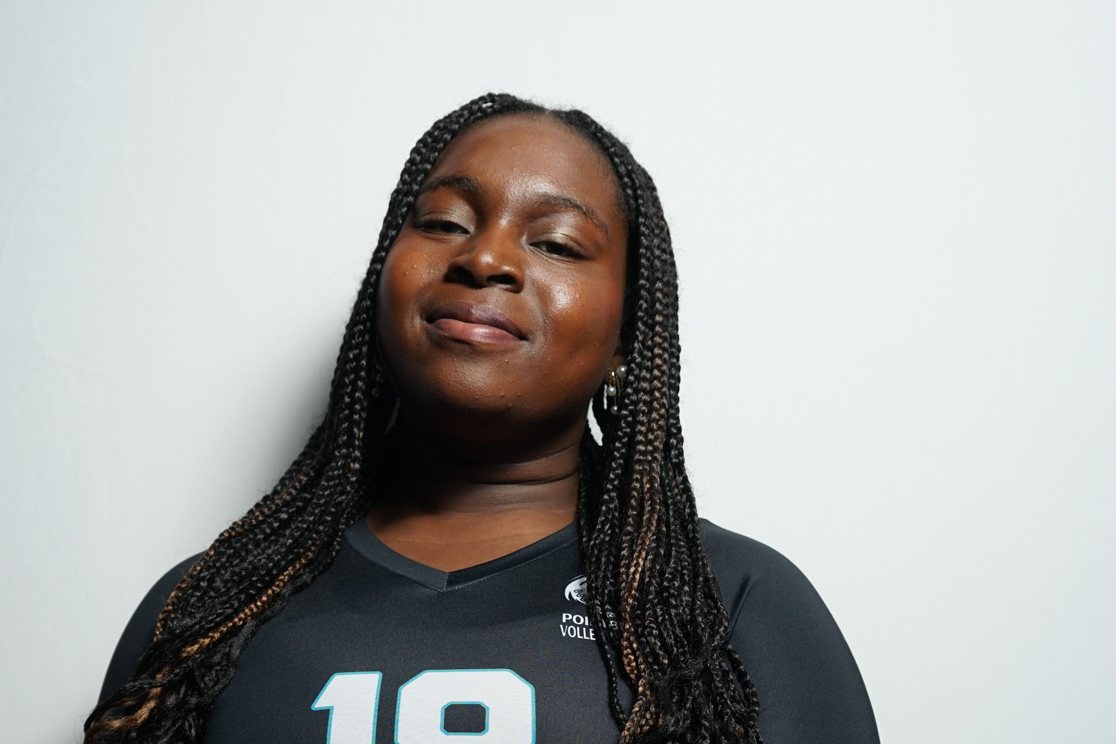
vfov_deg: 22.0
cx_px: 501
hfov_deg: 32.9
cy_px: 585
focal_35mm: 61
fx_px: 1891
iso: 160
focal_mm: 38
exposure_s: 1/160
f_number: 4
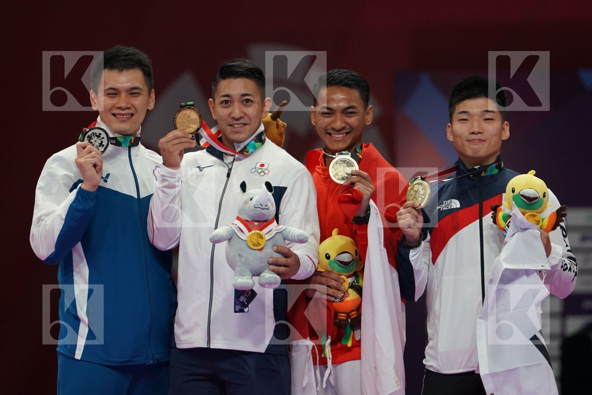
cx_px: 296
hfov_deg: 4.9
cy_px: 198
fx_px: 6906
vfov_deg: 3.3
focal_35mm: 420
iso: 1600
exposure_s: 1/500
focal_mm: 280
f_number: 4
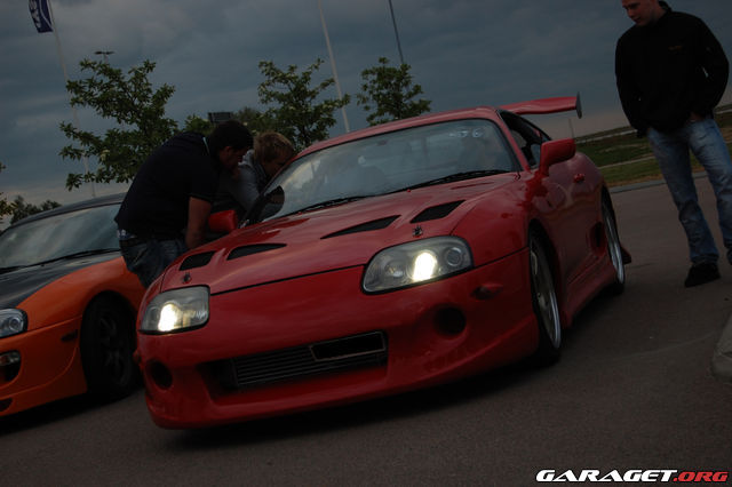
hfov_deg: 28.1
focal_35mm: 72
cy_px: 244
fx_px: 1463
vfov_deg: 18.9
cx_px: 366
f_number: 5.6
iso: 220
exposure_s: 1/125
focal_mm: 48
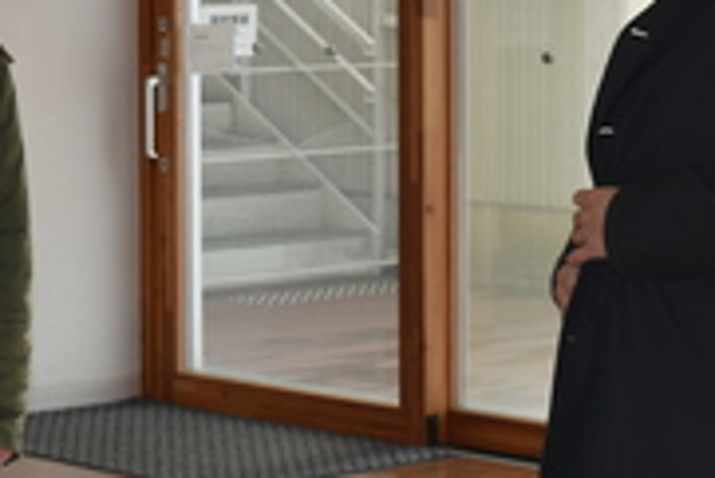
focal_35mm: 157
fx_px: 3119
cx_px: 399
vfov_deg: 8.7
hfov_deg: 13.1
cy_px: 105
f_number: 5.6
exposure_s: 1/125
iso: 100
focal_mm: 27
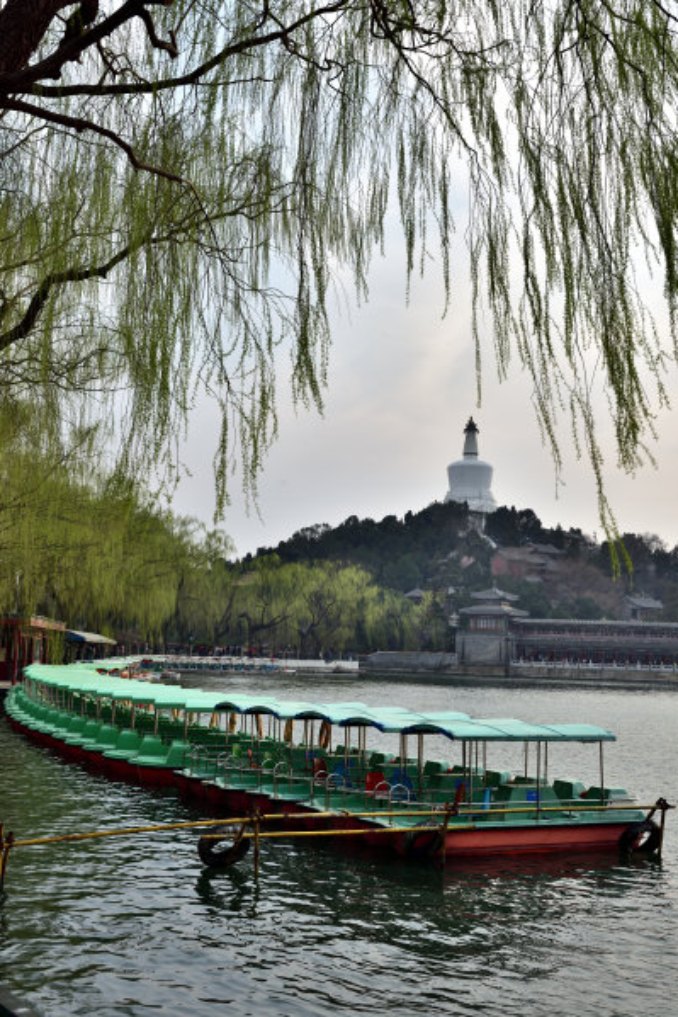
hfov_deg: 31.2
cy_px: 510
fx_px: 1214
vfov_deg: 45.4
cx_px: 343
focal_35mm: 43
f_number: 10
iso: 64
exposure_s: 1/60
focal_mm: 42
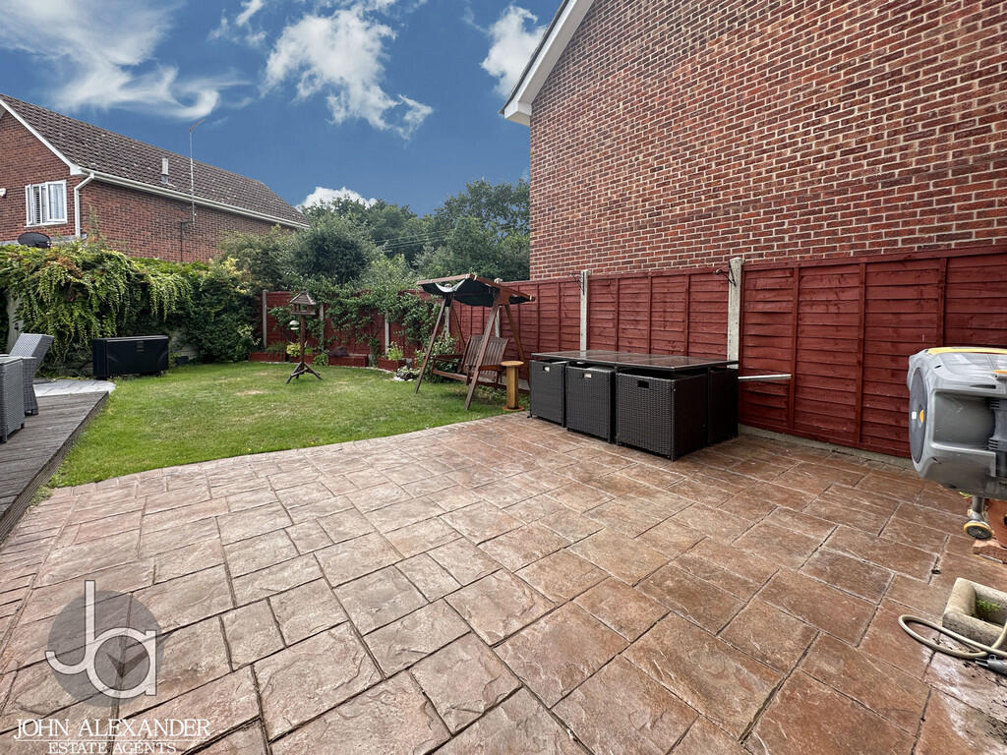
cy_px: 378
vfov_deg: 85.7
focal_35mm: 14
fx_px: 407
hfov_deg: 102.1
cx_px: 504
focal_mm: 2.22
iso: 40
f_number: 2.2
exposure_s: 1/370
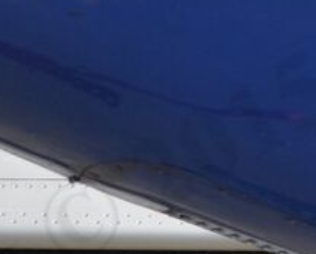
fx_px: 9342
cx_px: -507
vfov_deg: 1.6
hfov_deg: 1.9
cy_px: 553
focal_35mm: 997
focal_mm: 116
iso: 200
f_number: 8
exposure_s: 1/640
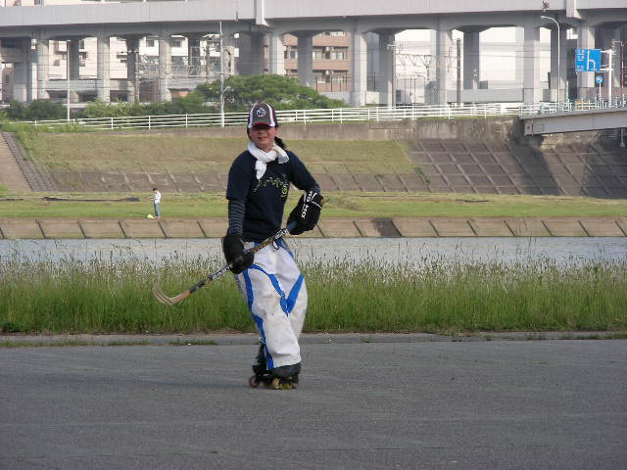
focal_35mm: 196
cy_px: 235
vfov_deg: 7.6
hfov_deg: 10.1
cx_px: 314
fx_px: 3550
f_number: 4
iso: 50
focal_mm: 32.7
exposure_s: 1/180
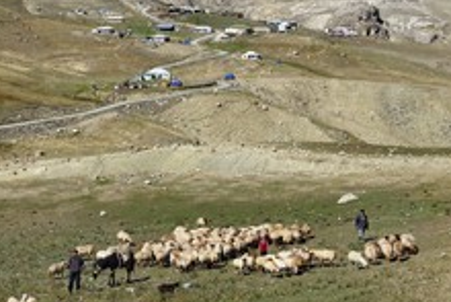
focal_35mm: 84
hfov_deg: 24.1
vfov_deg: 16.2
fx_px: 1053
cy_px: 70
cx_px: 156
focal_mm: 44
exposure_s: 1/800
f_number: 13
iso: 400
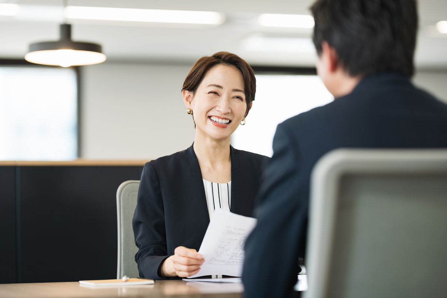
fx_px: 1304
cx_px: 224
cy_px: 149
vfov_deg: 13.0
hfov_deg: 19.5
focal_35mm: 105
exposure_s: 1/200
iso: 250
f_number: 2
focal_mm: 105
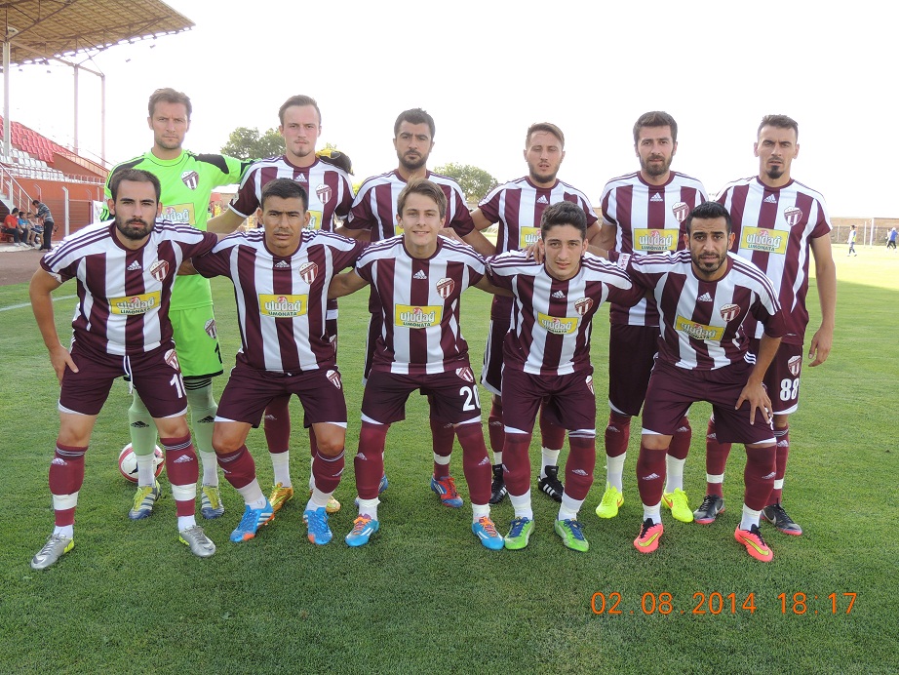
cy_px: 338
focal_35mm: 35
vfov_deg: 40.7
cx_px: 450
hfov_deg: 52.6
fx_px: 909
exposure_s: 1/125
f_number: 3.3
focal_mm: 6.2
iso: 100
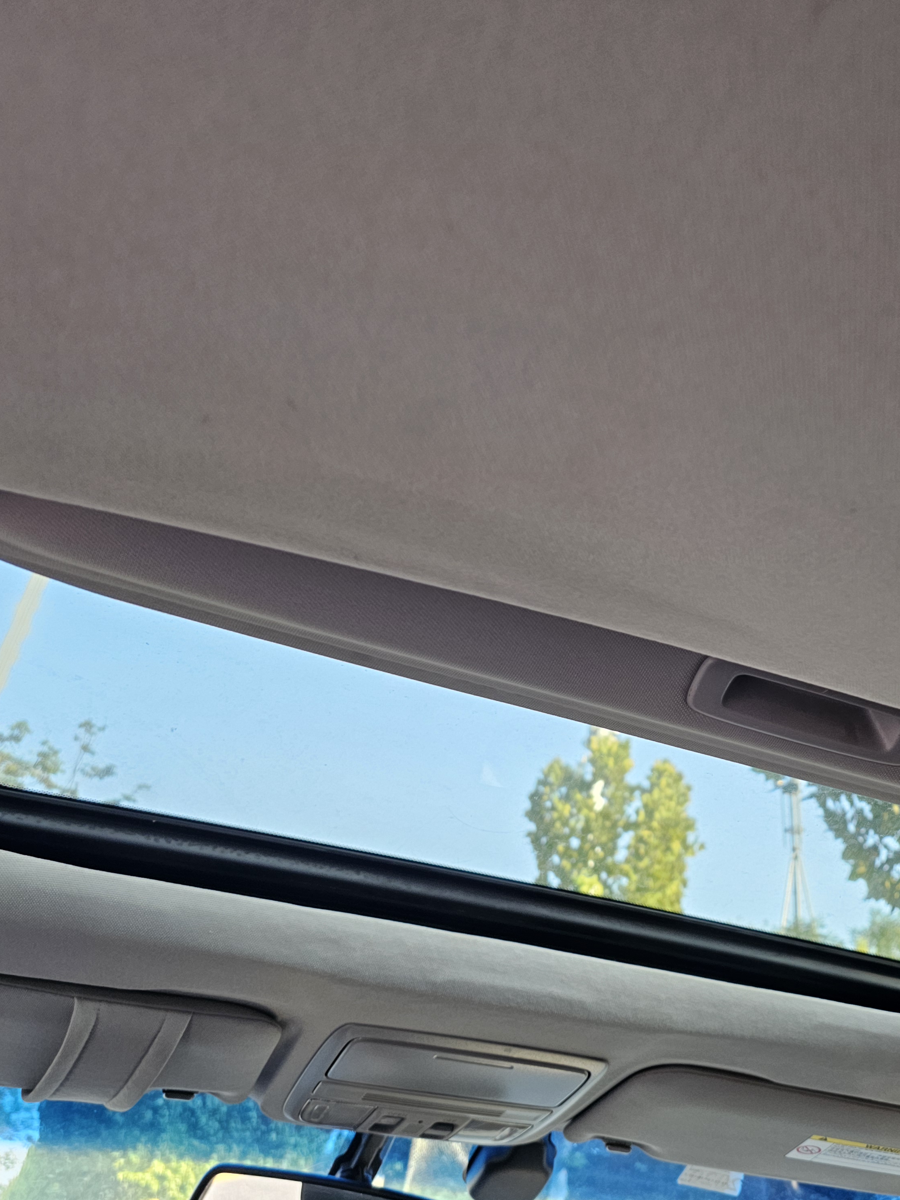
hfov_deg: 44.2
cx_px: 651
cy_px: 598
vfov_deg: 58.4
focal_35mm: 31
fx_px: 1075
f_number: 1.7
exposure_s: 1/180
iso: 250
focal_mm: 6.3
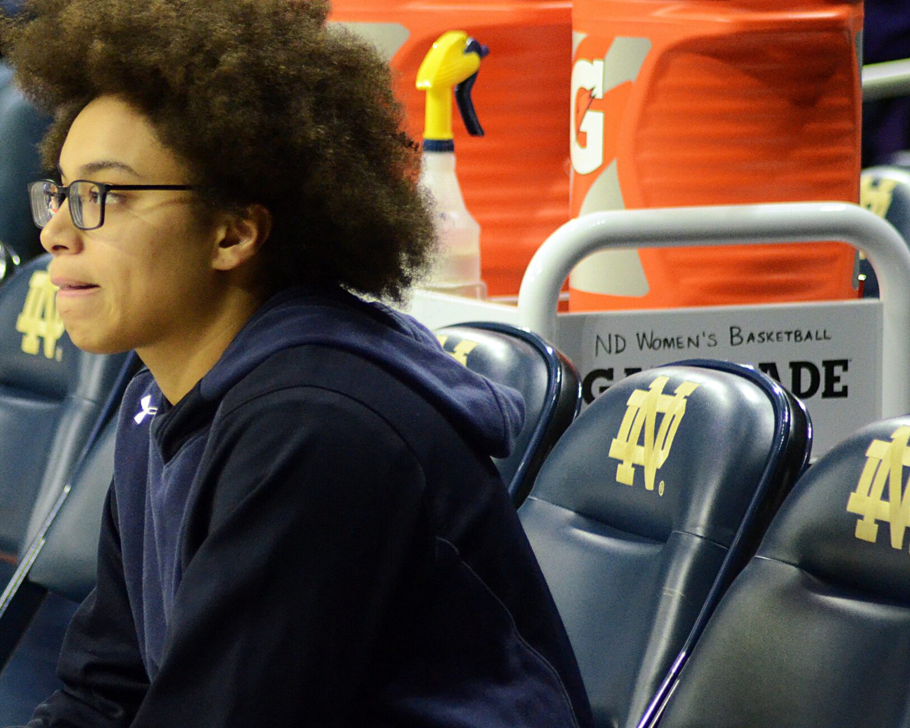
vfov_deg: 5.7
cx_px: 224
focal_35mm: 271
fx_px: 7298
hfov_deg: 7.1
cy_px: 420
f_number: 4.2
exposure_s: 1/800
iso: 4000
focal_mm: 122
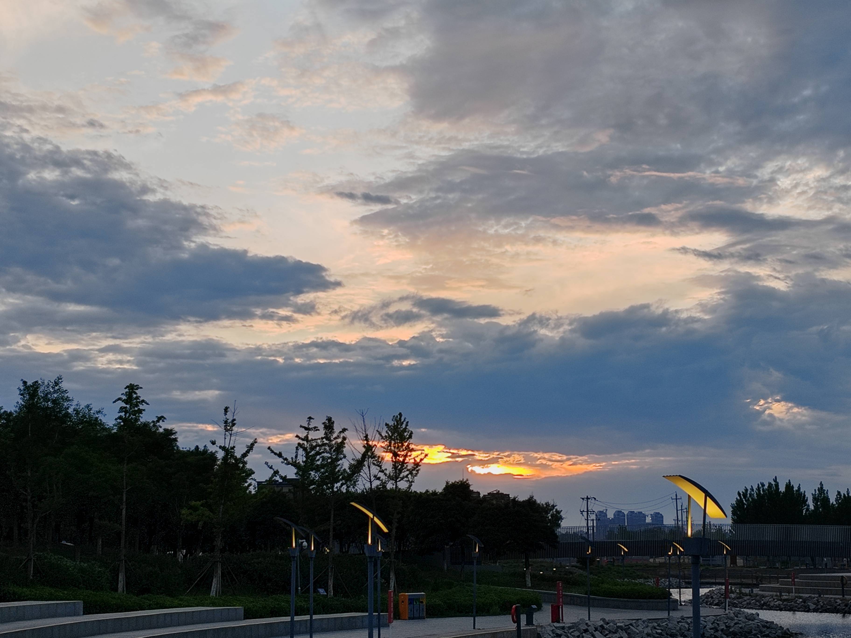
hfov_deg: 27.8
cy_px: 319
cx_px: 426
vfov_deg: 21.0
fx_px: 1721
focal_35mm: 70
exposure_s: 1/188
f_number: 1.8
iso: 50
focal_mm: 6.14
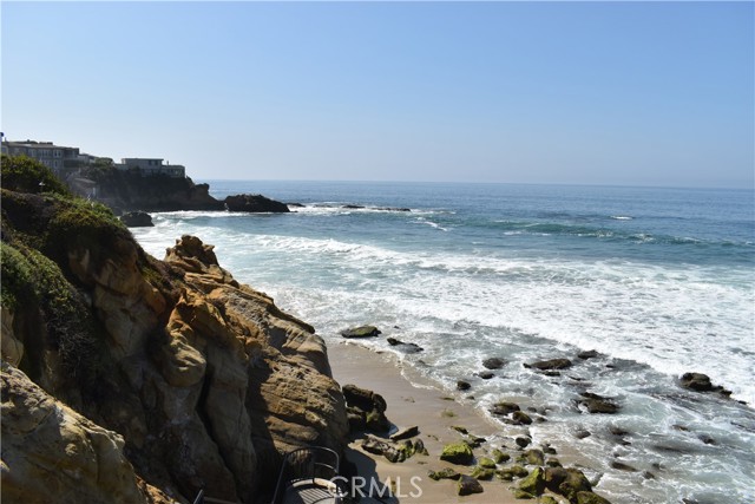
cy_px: 252
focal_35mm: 27
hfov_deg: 67.4
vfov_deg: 48.0
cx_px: 378
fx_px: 566
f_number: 9
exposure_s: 1/400
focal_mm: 18
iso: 100
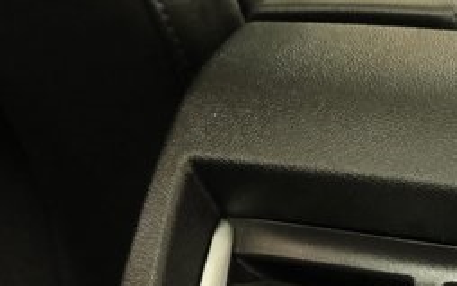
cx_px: 374
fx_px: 1844
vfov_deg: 8.5
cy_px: 526
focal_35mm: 148
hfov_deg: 14.0
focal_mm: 24.3
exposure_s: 1/20
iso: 6400
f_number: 5
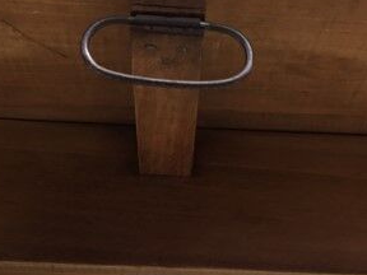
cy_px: 248
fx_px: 912
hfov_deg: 22.7
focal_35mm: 86
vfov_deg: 16.9
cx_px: 208
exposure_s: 1/769
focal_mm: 3.3
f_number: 2.4
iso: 25
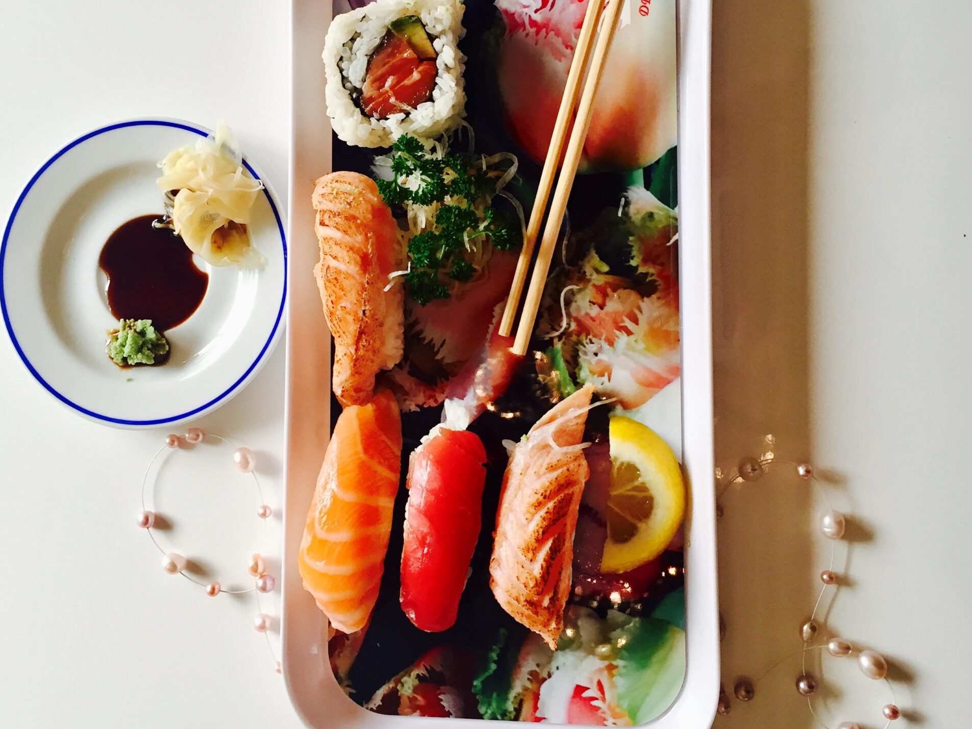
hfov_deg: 47.9
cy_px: 273
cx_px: 486
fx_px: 1095
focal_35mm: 39
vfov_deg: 36.6
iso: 40
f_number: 2.2
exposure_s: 1/33
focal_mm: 4.15
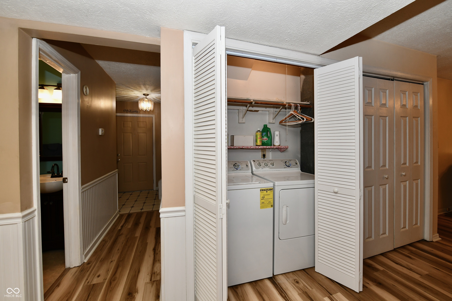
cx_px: 226
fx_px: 176
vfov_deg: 81.2
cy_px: 150
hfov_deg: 104.3
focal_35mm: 14
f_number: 6.3
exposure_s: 1/60
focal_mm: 14
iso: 640
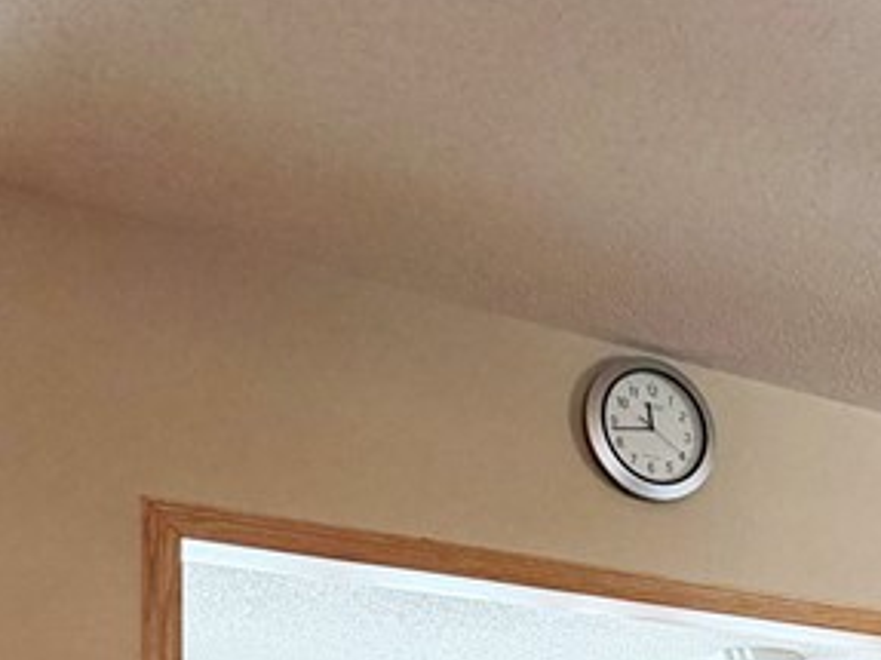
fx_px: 1272
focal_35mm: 50
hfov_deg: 34.7
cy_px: 909
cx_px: 881
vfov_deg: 24.5
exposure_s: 1/60
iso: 250
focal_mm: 2.22
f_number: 2.2
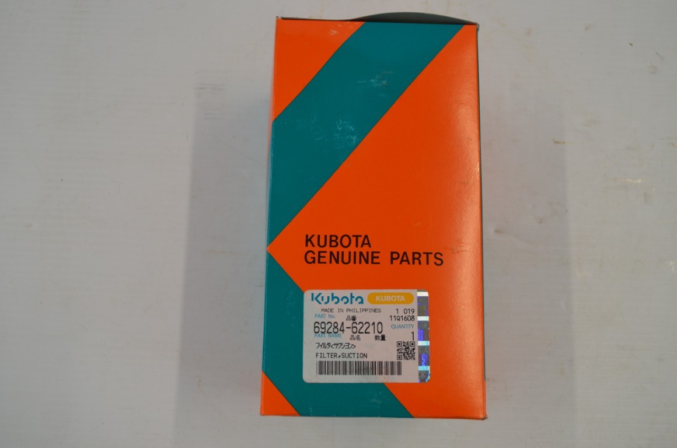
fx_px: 676
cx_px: 338
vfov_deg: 36.7
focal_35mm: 36
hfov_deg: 53.2
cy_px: 224
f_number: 5.6
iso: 400
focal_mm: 24
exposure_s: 1/125
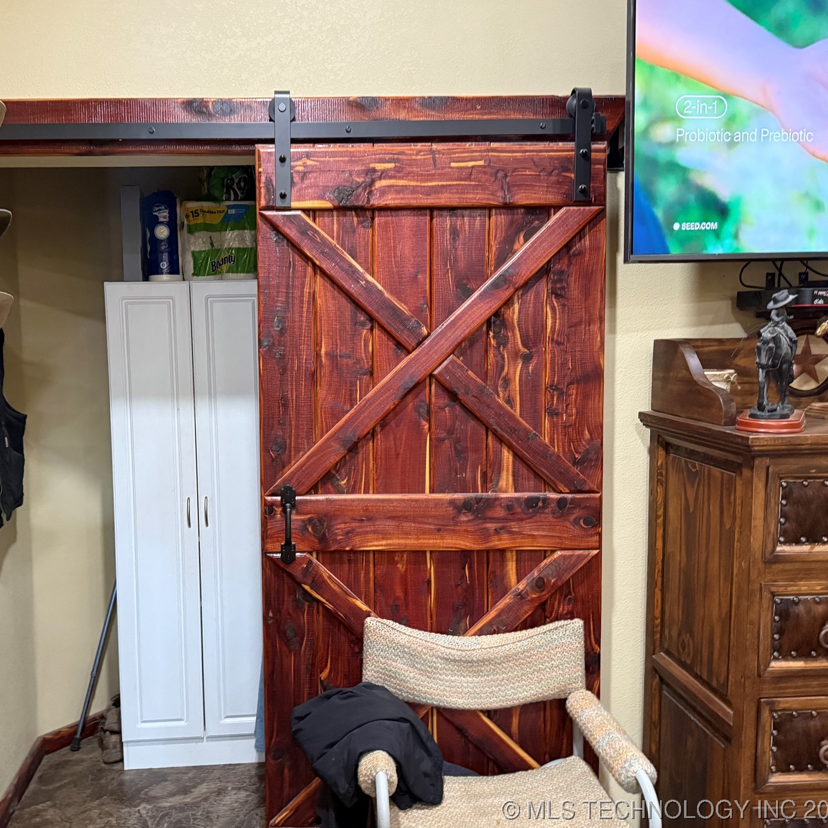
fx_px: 785
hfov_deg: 54.8
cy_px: 410
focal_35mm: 29
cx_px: 297
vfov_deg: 55.6
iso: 800
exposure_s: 1/60
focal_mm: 6.76
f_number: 1.78
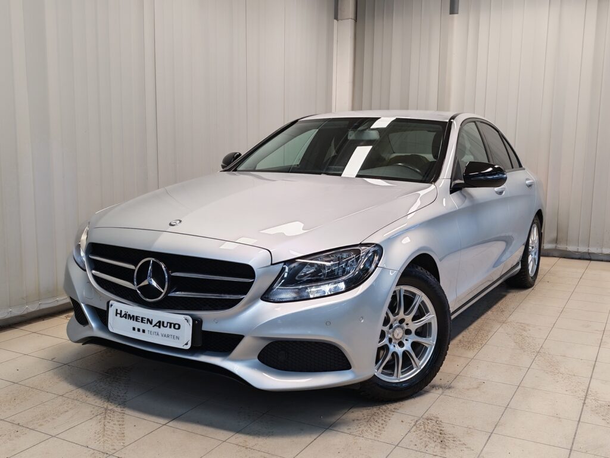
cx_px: 305
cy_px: 229
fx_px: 634
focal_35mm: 36
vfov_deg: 39.7
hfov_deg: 51.4
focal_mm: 5.4
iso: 50
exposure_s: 1/50
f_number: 1.6
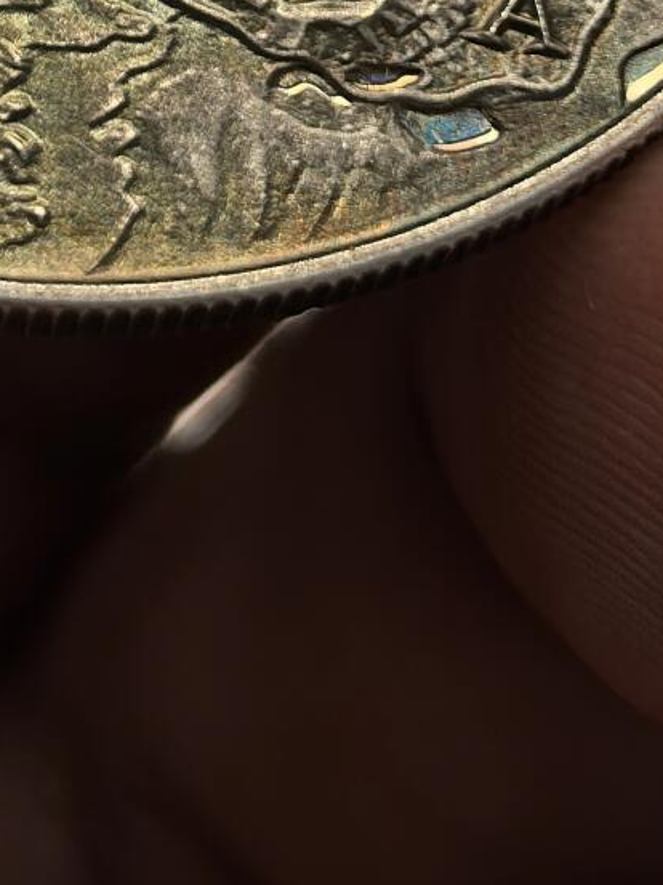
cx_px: 26
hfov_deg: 8.4
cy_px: -410
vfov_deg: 10.8
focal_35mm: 176
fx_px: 4495
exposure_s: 1/100
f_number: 2
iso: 50
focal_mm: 6.98
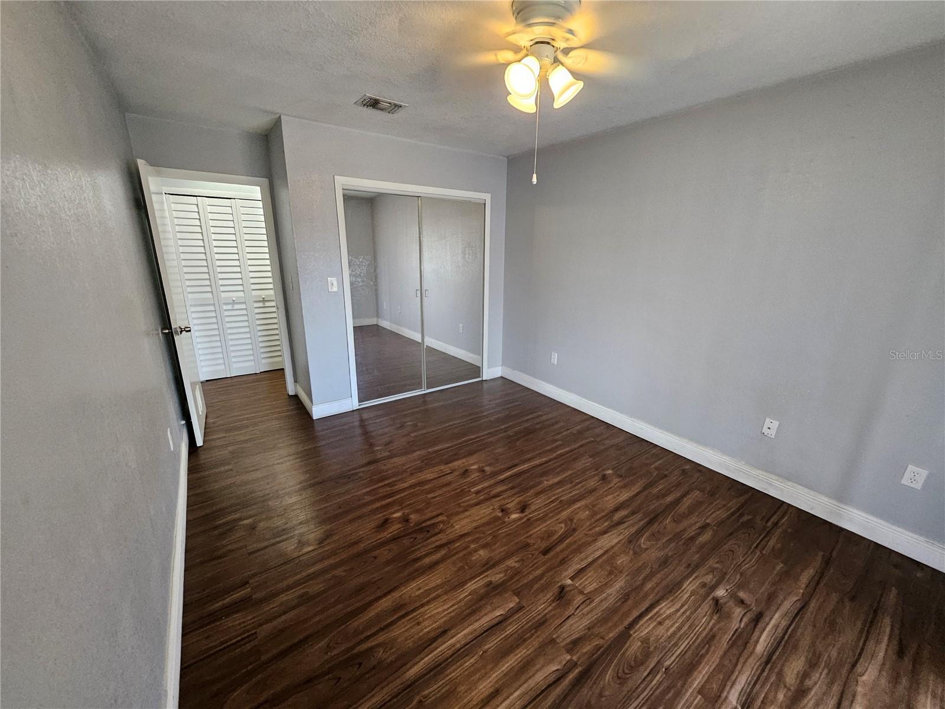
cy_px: 354
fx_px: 355
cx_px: 472
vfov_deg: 89.9
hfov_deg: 106.2
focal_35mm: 13
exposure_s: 1/60
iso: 320
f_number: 2.2
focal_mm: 1.7
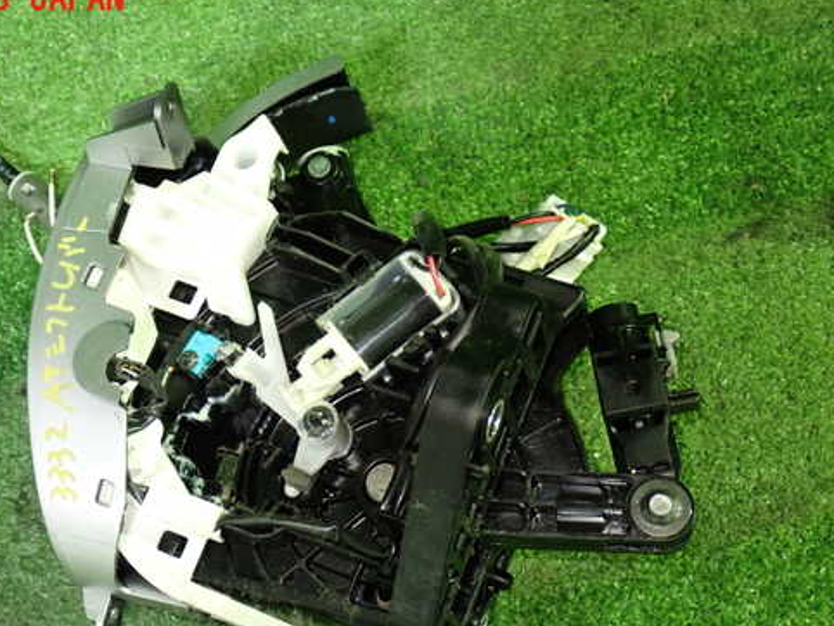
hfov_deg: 37.3
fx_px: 1229
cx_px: 329
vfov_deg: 28.5
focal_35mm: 51
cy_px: 367
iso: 800
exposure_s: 1/25
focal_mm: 7.31
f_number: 2.8
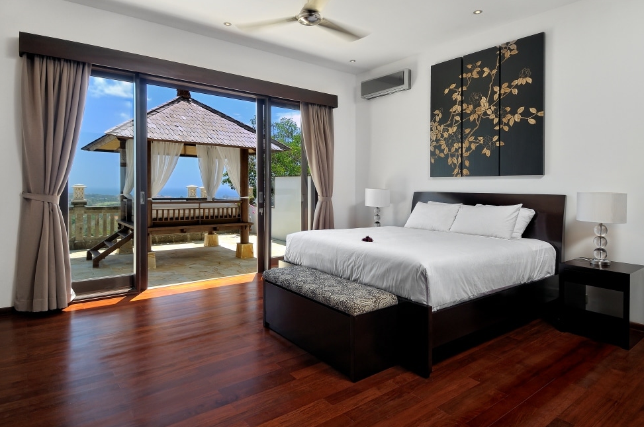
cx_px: 326
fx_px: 367
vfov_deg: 60.5
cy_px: 206
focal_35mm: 21
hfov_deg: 82.6
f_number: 8
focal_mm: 13
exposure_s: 1/20
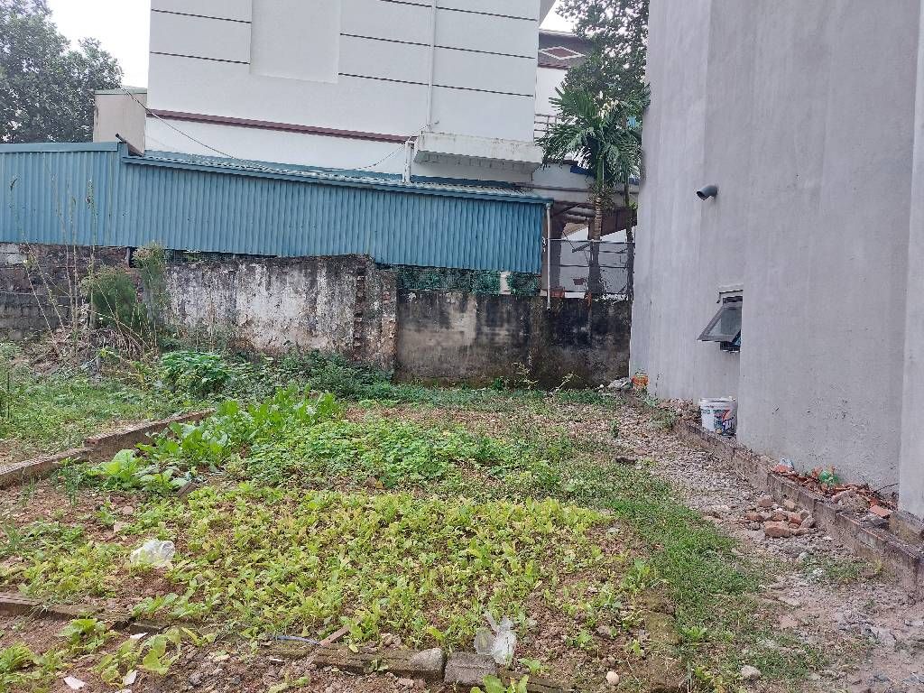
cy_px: 346
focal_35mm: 25
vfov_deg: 54.9
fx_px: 667
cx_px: 462
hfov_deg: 69.4
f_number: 1.8
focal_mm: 5.23
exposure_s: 1/159
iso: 25
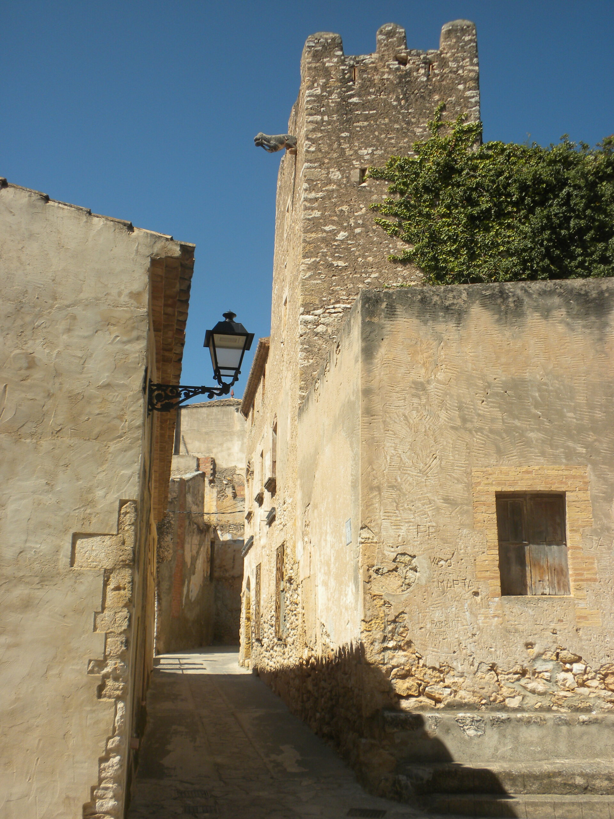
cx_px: 307
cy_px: 410
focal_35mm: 37
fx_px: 875
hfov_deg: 38.7
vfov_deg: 50.1
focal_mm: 6.6
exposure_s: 1/120
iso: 64
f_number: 10
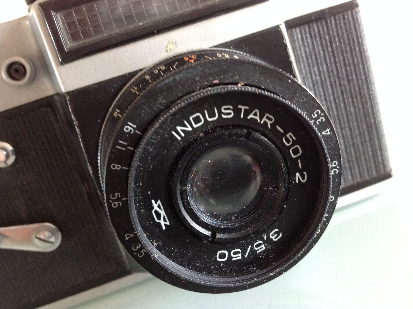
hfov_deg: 52.7
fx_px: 417
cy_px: 154
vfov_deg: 40.6
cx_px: 206
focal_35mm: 35
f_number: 2.4
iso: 320
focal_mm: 4.28
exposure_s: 1/15
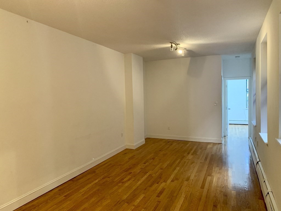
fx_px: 211
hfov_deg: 67.3
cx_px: 140
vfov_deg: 53.1
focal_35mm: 26
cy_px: 106
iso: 320
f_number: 1.8
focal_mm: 4.25
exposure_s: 1/40
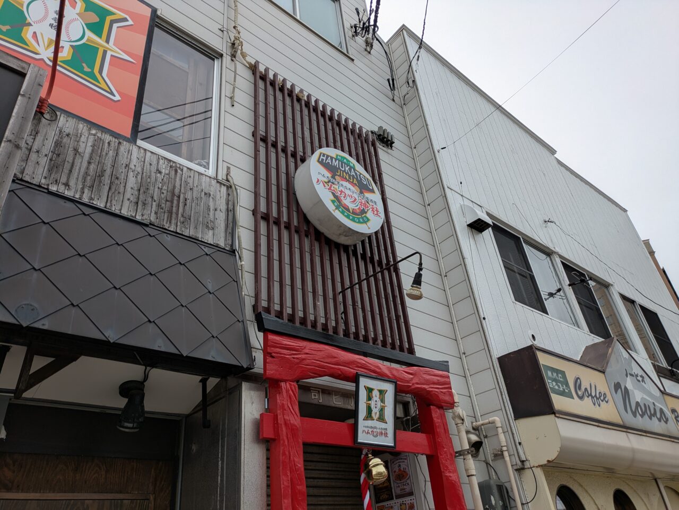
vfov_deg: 54.9
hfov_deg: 69.4
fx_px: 491
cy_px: 255
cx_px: 340
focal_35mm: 25
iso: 48
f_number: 1.89
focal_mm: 5.43
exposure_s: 1/2959
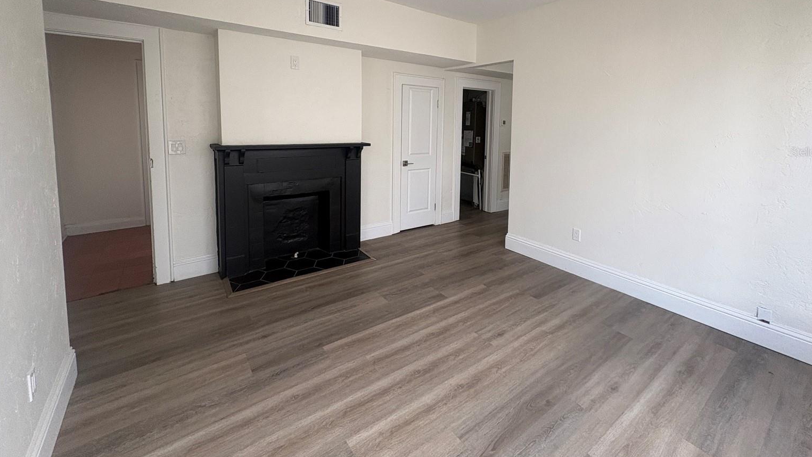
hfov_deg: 99.3
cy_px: 151
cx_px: 415
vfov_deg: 65.3
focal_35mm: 16
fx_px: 345
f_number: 2.2
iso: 200
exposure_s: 1/99
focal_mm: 2.22
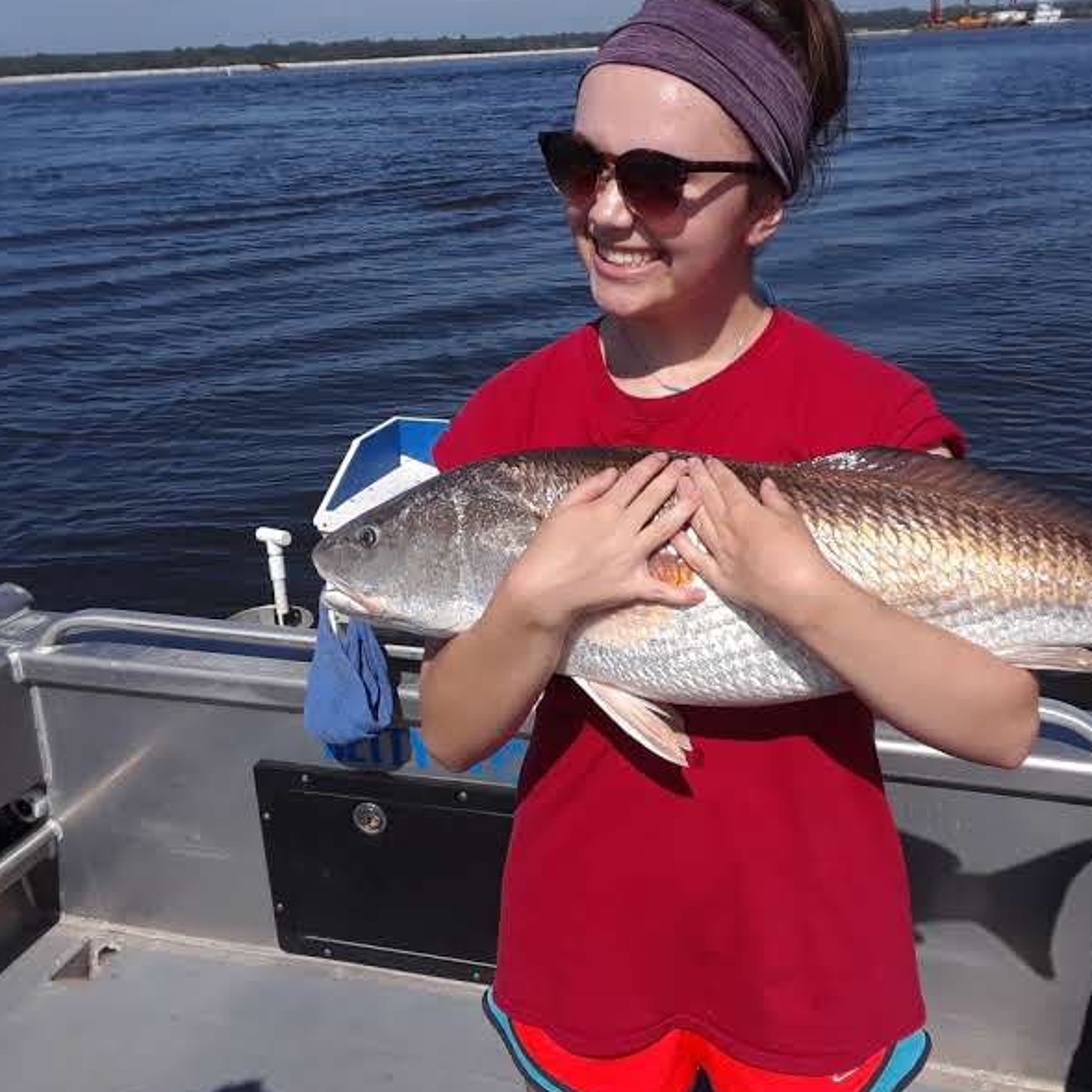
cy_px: 543
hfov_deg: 45.8
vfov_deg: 46.0
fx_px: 1285
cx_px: 645
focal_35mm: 36
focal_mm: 2.47
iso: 40
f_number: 1.9
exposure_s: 1/2762
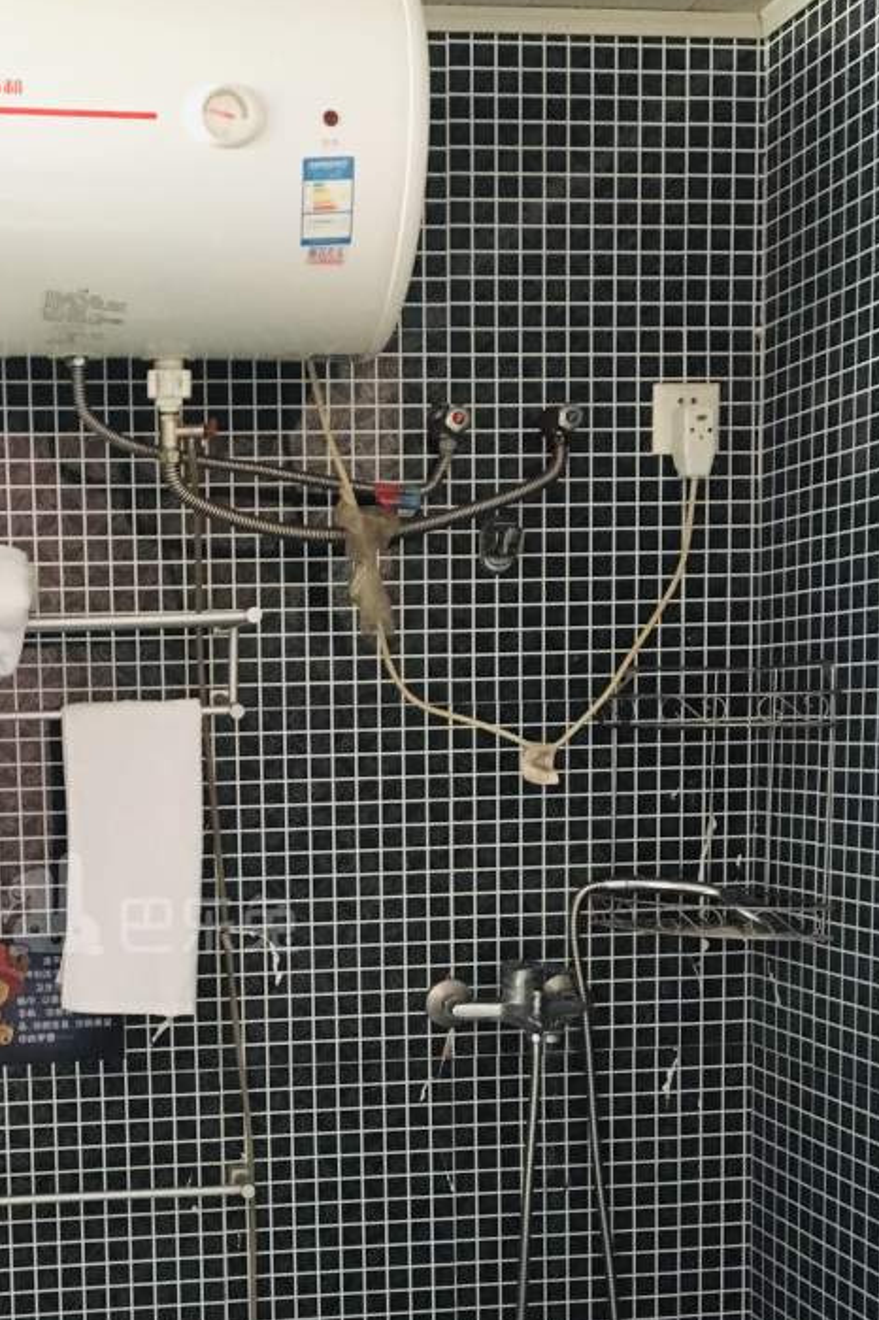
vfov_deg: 42.1
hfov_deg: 28.5
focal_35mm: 46
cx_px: 149
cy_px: 906
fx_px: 1686
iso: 320
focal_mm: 4.15
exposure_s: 1/17
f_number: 2.2
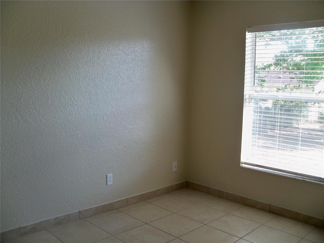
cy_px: 122
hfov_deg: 52.6
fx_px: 328
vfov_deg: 40.7
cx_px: 162
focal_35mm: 35
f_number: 3.5
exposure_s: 1/30
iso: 80
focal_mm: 6.2
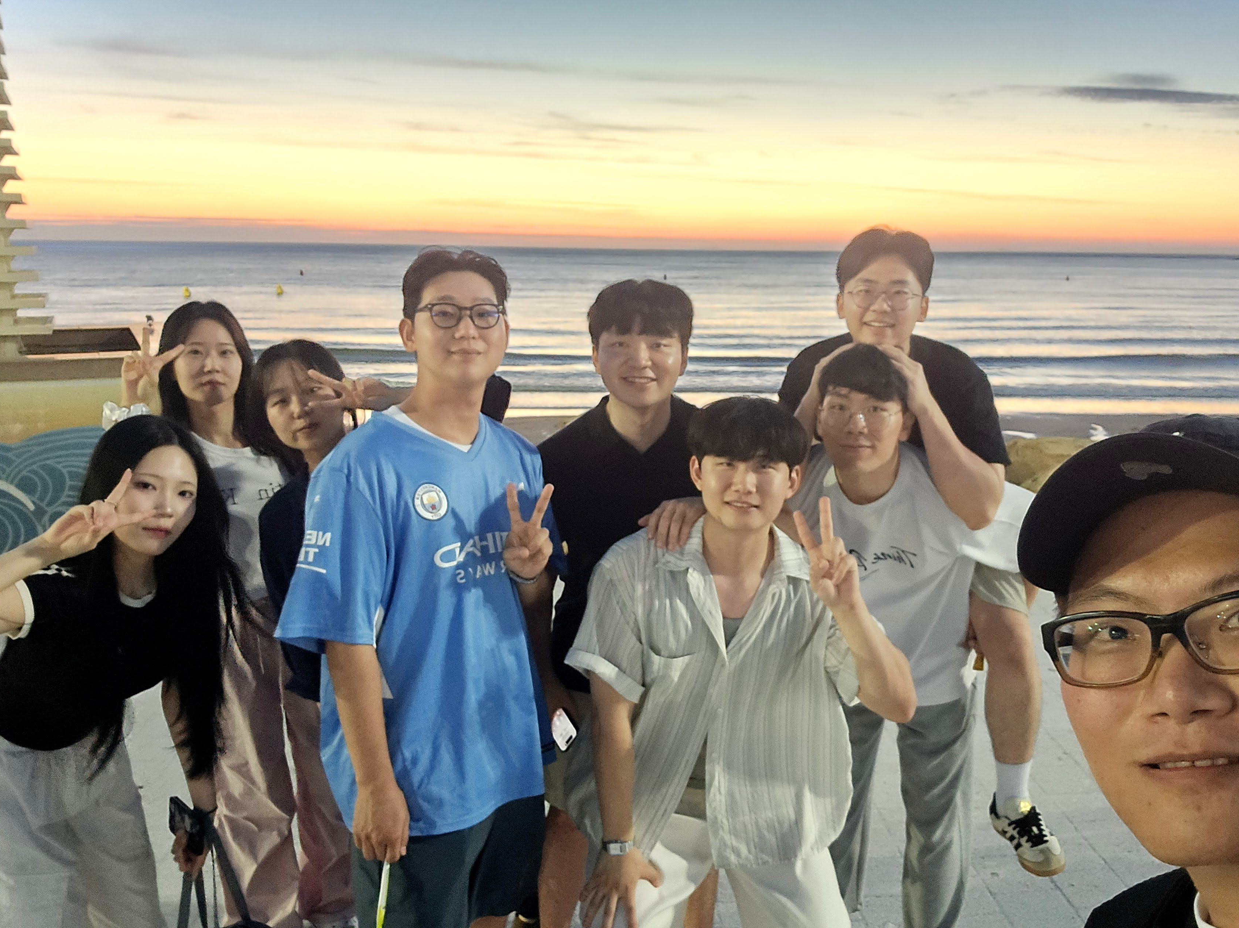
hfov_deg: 61.5
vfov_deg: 48.2
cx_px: 685
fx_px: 1038
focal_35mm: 29
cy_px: 479
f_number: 2.2
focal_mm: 3.3
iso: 640
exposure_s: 1/30.1
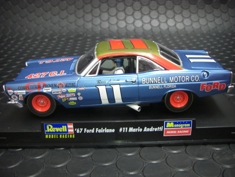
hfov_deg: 49.0
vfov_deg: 37.7
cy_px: 88
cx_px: 118
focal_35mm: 38
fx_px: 258
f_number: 3.4
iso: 200
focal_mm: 6.3
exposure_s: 1/15
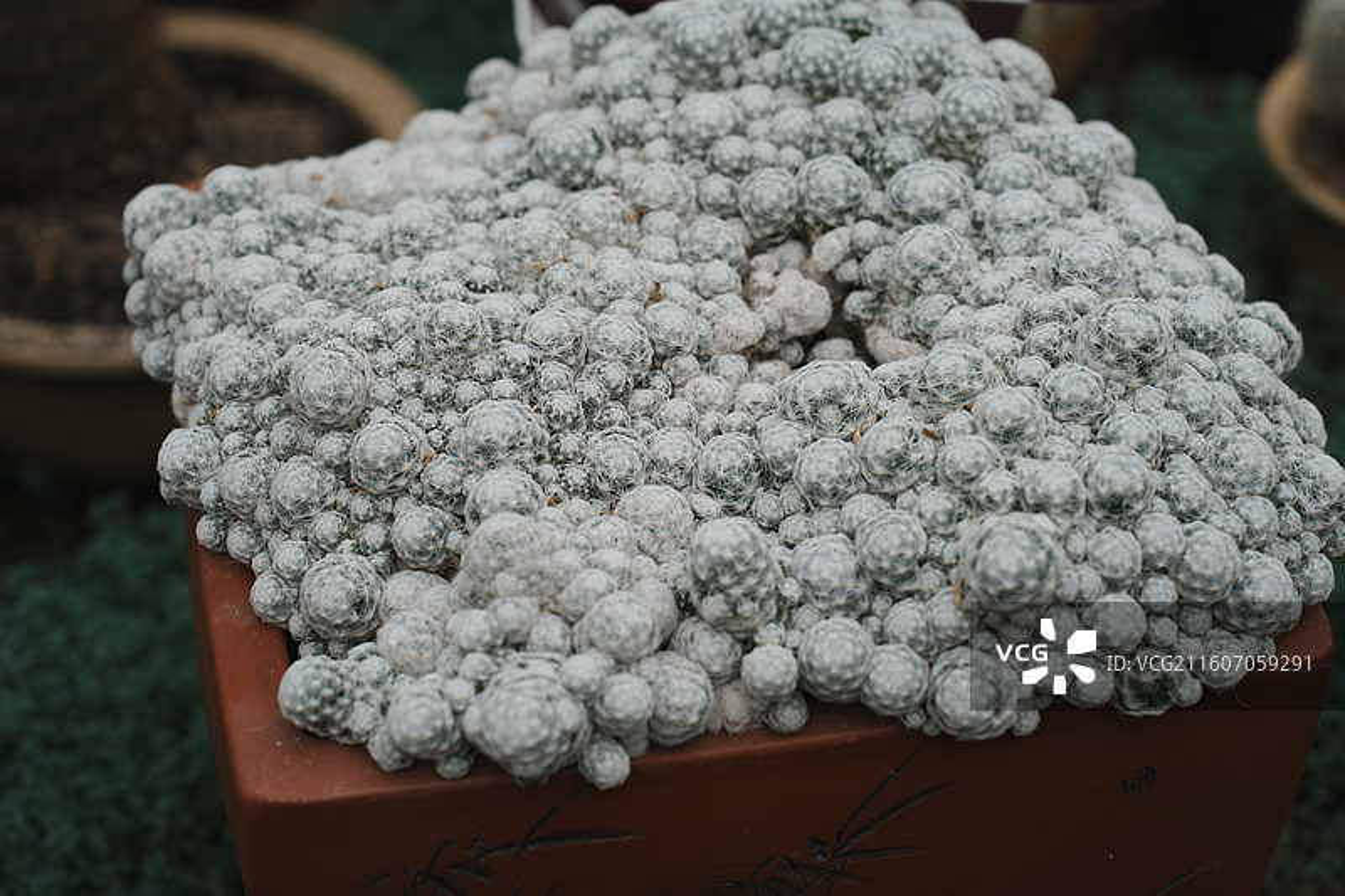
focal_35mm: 75
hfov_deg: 27.0
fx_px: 2801
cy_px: 448
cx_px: 672
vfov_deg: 18.2
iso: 100
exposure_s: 1/100
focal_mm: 75
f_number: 5.6
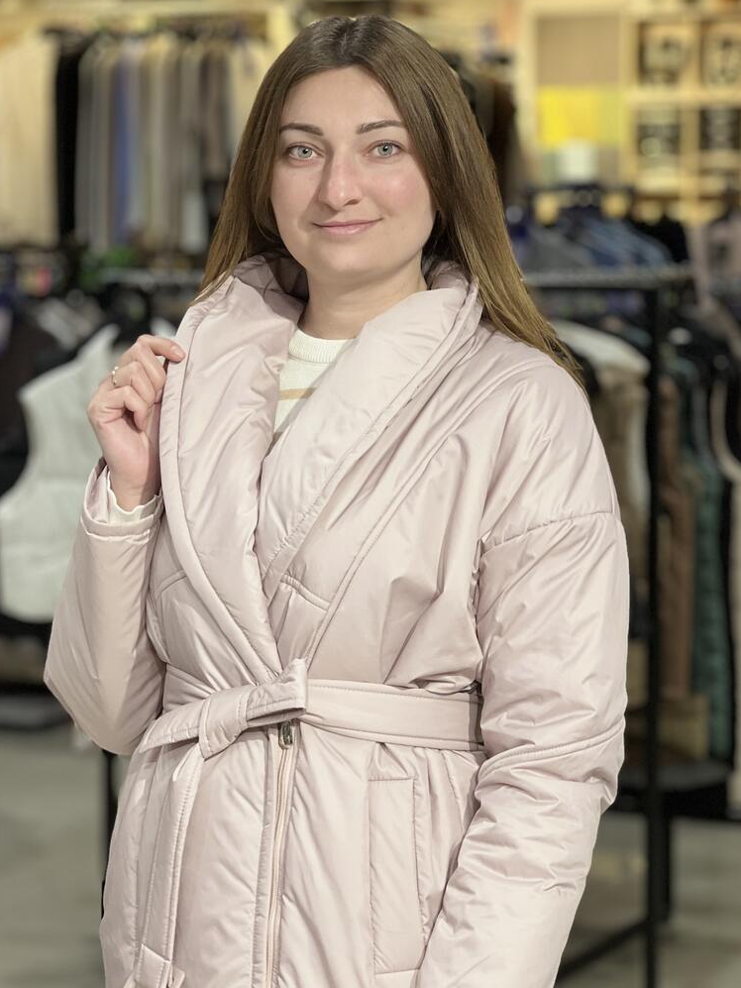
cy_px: 539
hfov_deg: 14.4
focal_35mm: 103
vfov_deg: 19.1
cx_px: 325
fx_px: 2939
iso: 160
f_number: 2.8
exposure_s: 1/50
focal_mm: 9
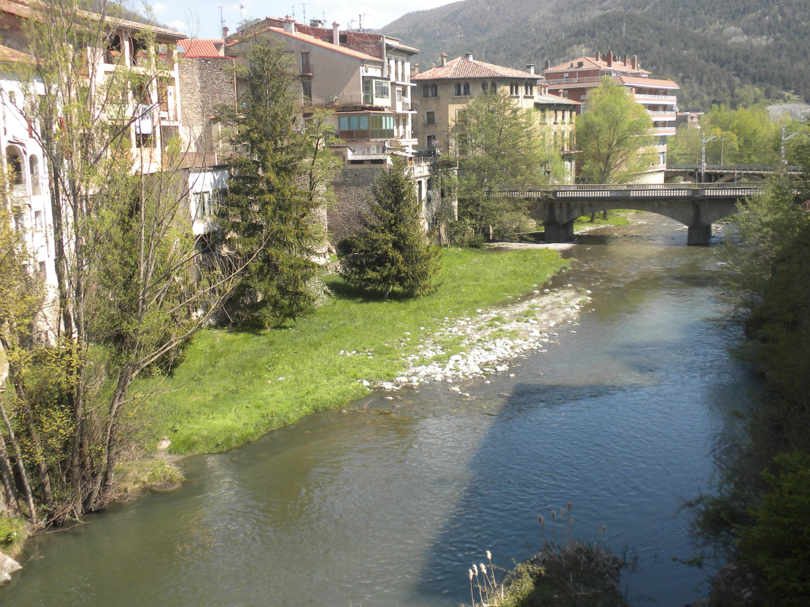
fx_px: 1006
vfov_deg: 33.6
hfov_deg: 43.8
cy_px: 312
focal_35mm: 43
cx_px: 389
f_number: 3.5
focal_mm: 6.6
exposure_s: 1/337
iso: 64
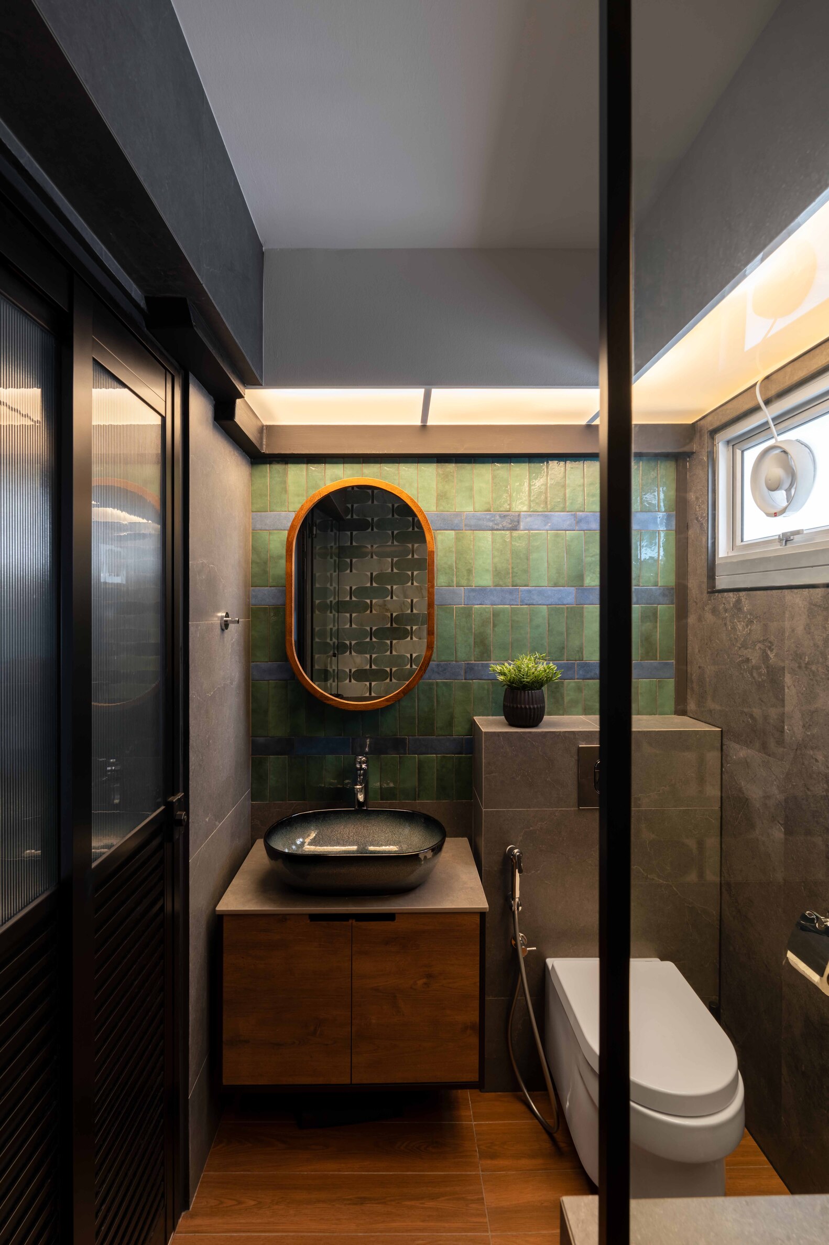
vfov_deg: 95.0
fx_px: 570
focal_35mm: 16
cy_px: 622
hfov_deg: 72.0
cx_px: 414
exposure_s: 1
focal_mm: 16.5
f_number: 8
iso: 100
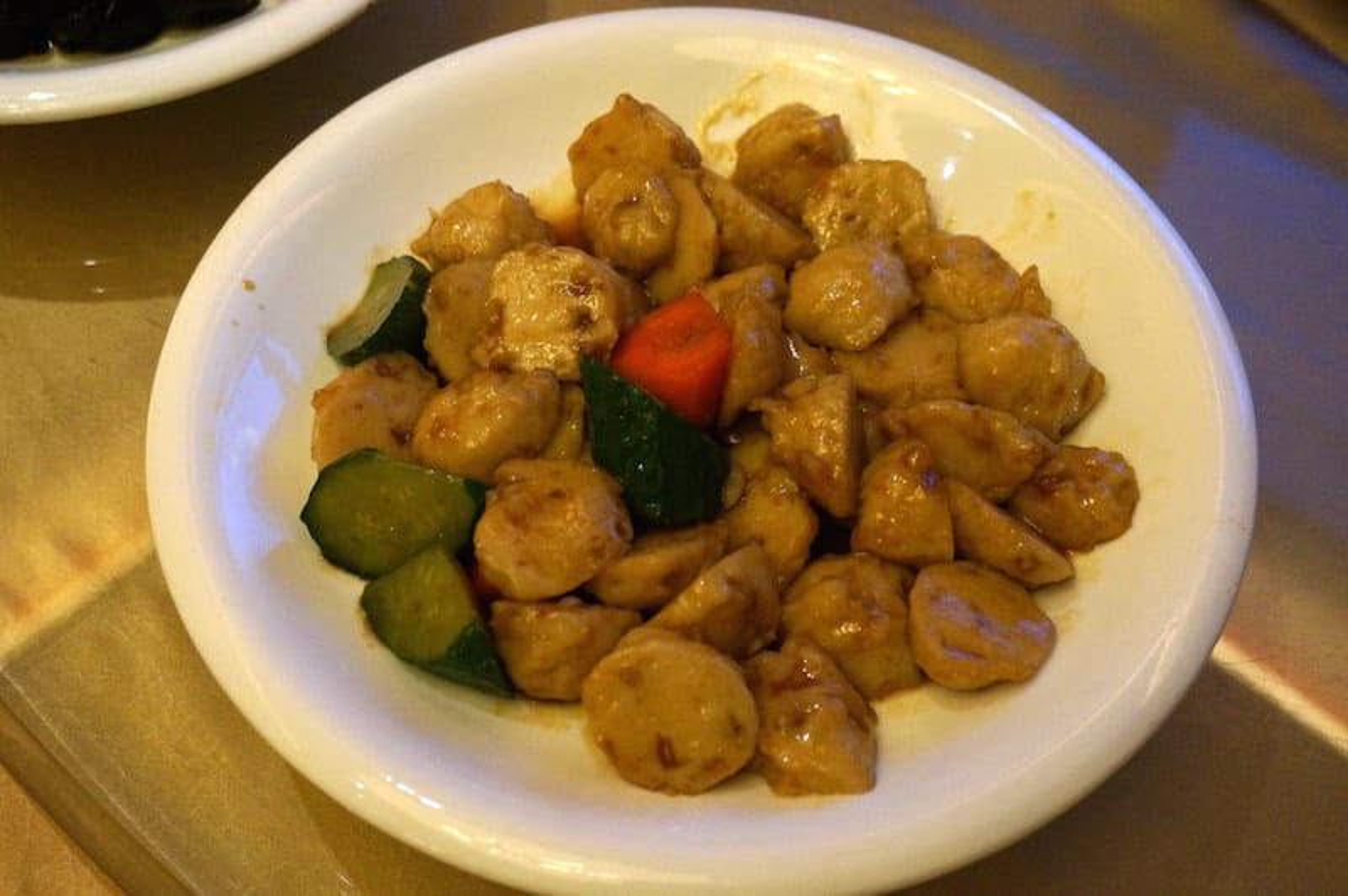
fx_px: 1684
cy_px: 448
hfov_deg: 43.6
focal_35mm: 45
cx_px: 674
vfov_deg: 29.8
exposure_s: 1/60
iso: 2500
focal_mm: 30
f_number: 5
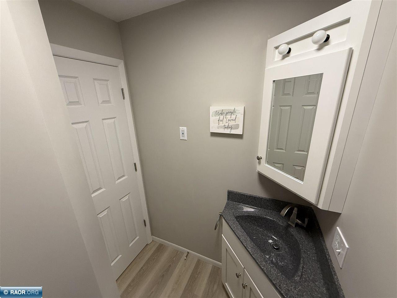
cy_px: 149
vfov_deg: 85.7
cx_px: 198
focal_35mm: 14
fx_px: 161
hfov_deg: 102.1
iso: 320
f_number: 2.2
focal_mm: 2.22
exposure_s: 1/120
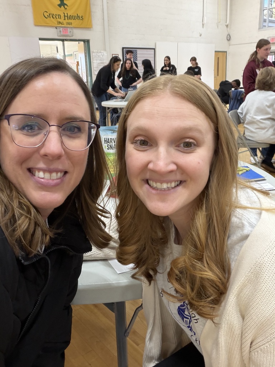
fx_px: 318
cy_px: 184
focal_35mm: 30
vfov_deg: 60.0
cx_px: 138
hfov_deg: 46.8
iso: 160
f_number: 1.9
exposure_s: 1/60
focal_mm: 2.71
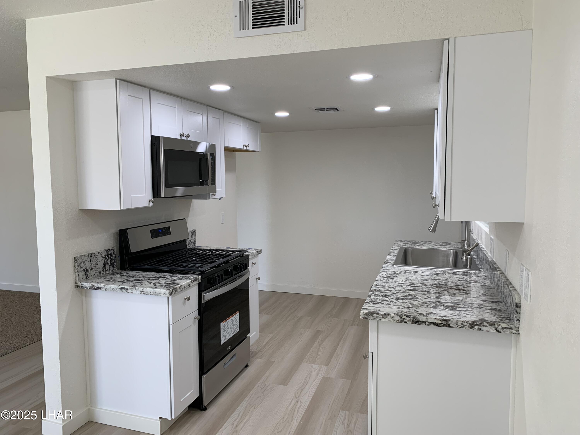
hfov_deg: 67.3
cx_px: 290
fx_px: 436
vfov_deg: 53.1
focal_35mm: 26
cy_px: 218
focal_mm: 4.25
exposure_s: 1/120
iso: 50
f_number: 1.8
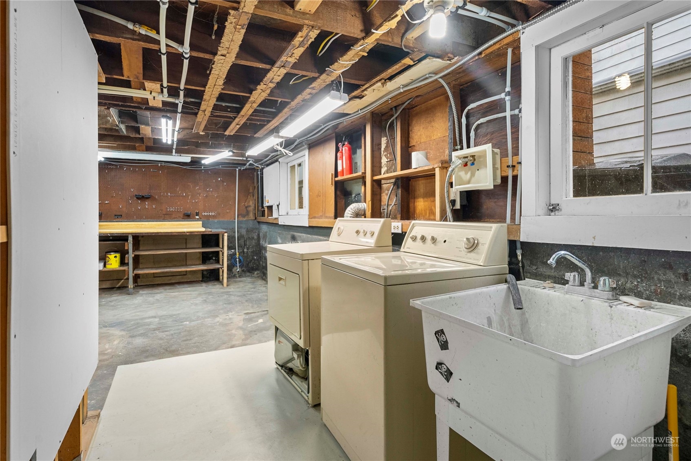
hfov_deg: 90.0
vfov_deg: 67.4
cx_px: 346
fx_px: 346
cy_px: 230
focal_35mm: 18
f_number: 8
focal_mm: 18
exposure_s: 1/4
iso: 1000
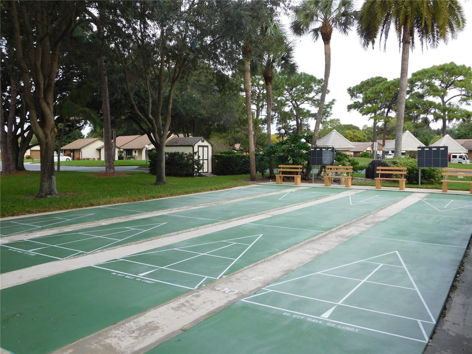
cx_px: 236
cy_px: 177
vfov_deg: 46.8
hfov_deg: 60.0
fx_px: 409
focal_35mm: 30
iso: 125
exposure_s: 1/250
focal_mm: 5.3
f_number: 3.2
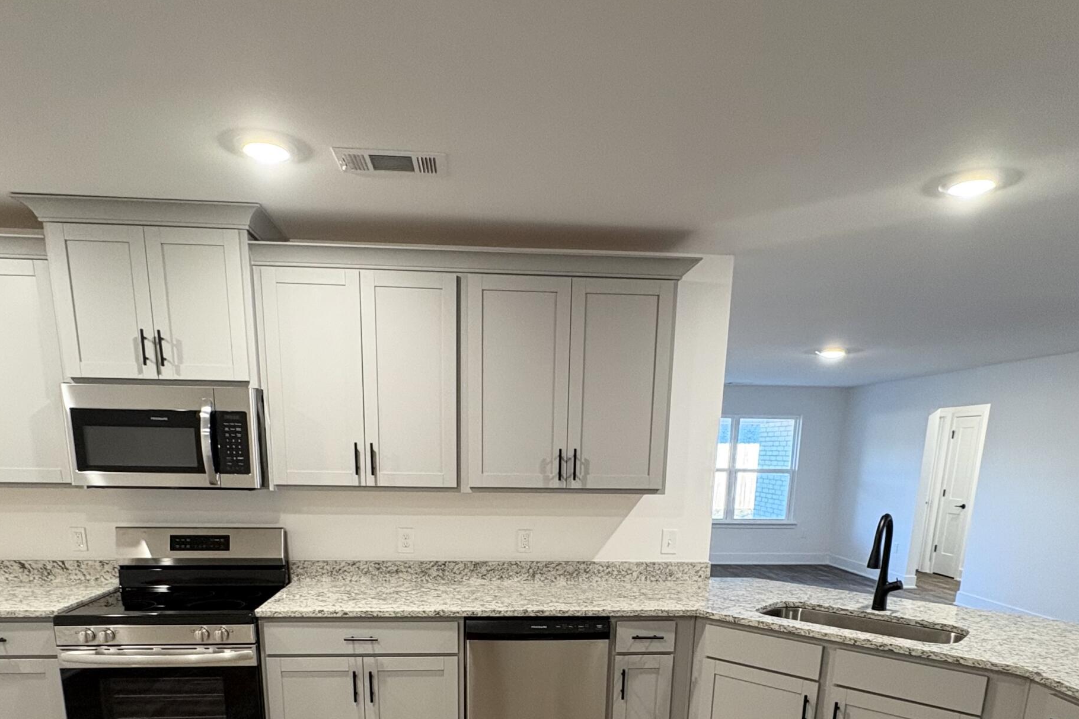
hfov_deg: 73.7
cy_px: 622
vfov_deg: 48.5
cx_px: 523
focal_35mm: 24
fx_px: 719
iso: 320
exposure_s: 1/60
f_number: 2.2
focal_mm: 2.22
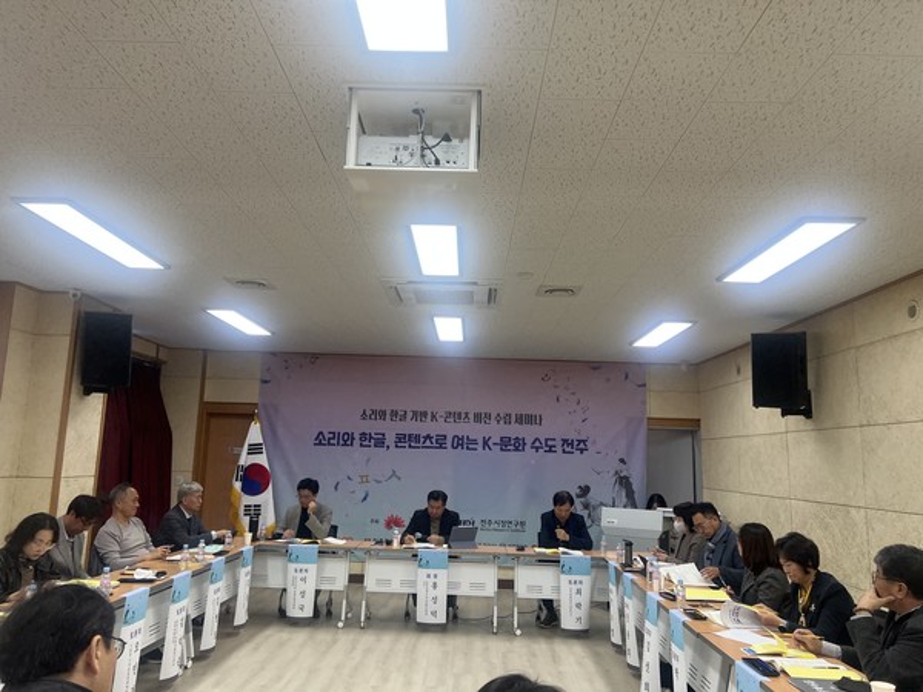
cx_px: 462
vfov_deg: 53.1
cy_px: 346
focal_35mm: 26
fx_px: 693
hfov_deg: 67.3
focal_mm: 5.7
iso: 64
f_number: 1.5
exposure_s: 1/120
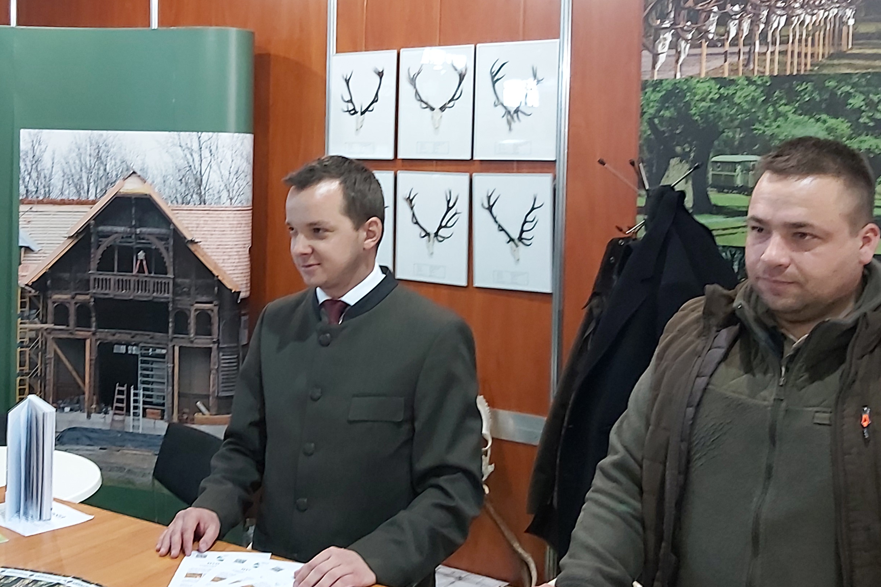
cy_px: 213
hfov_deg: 43.2
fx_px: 1101
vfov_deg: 29.7
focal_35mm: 45
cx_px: 318
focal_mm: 3.92
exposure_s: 1/50
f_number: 1.7
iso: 250
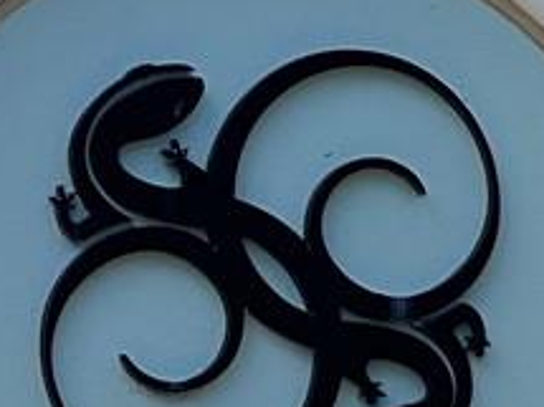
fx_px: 7476
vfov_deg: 3.1
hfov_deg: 4.1
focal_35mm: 476
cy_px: 700
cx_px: 1402
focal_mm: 7.5
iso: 20
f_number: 2.2
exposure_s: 1/322
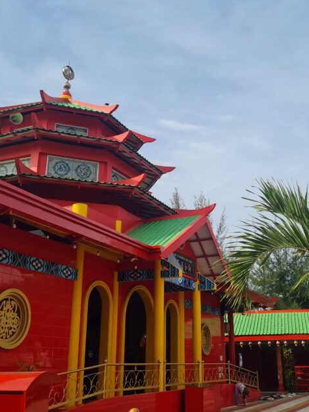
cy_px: 169
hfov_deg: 34.1
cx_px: 200
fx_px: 500
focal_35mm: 42
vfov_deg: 44.6
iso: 50
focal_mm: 5.4
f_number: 1.8
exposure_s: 1/2304
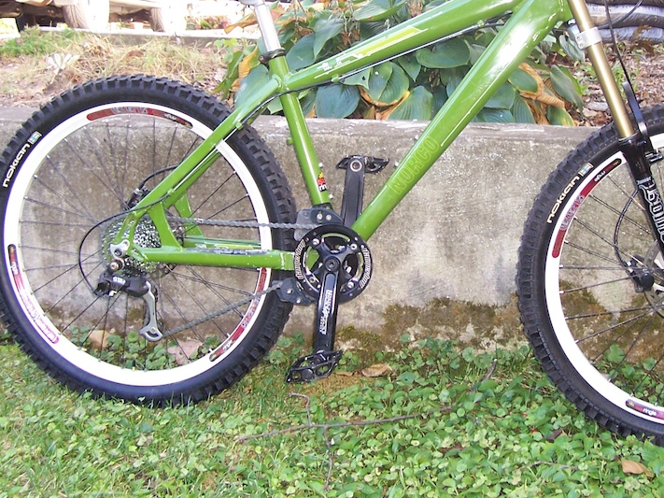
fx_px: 940
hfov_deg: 38.5
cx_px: 434
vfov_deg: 29.4
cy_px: 157
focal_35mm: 49
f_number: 2.7
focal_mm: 5.6
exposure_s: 1/60
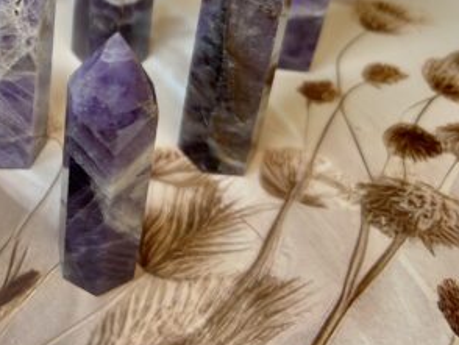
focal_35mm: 53
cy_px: 14
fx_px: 703
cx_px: 3
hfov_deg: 33.2
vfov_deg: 26.3
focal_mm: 5.7
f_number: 1.5
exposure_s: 1/100
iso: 40
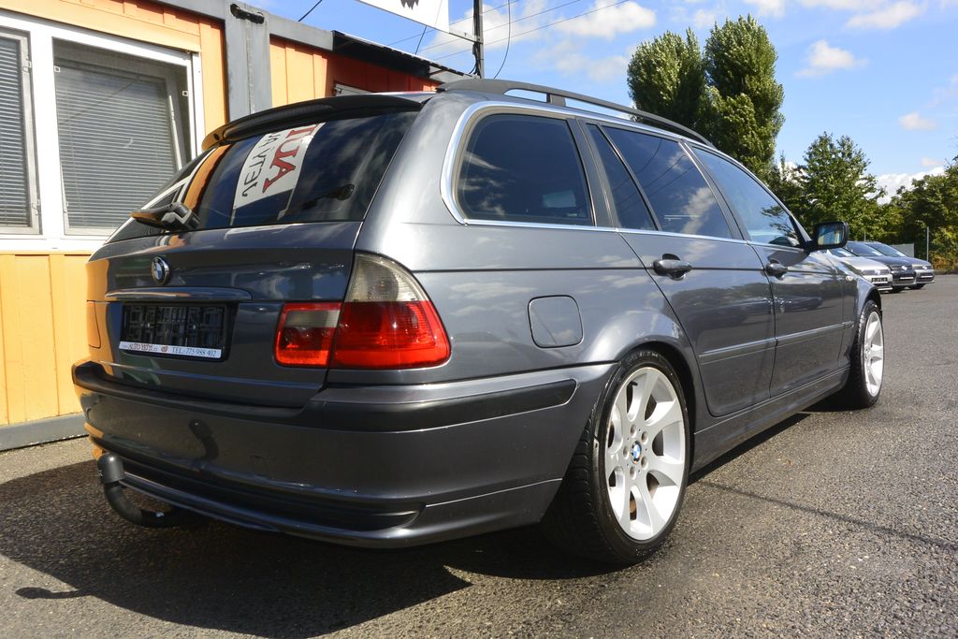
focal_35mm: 27
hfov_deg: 67.4
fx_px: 719
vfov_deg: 47.9
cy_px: 320
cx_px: 479
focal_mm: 10
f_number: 9
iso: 160
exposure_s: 1/250
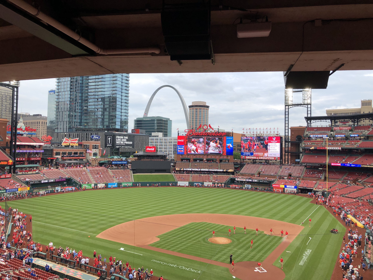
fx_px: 302
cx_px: 186
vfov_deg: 49.7
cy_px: 140
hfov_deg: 63.4
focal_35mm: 28
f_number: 1.8
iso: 20
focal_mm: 3.99
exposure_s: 1/571
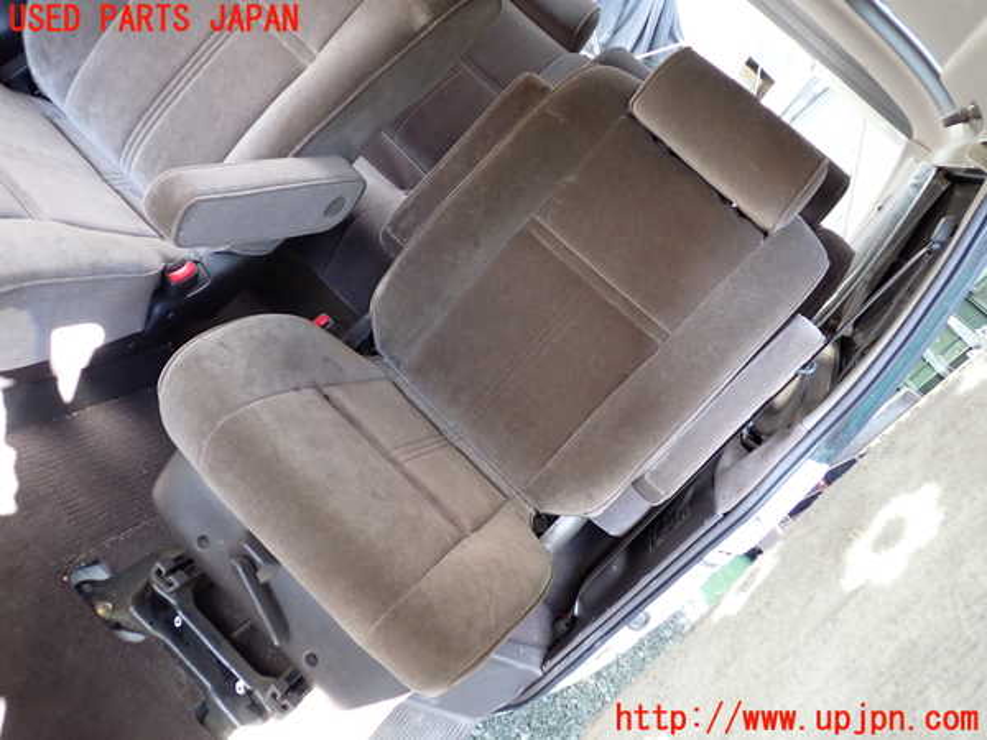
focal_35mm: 30
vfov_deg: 46.8
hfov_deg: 60.0
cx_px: 494
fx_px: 855
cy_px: 370
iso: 200
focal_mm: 5.4
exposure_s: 1/60
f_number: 2.3
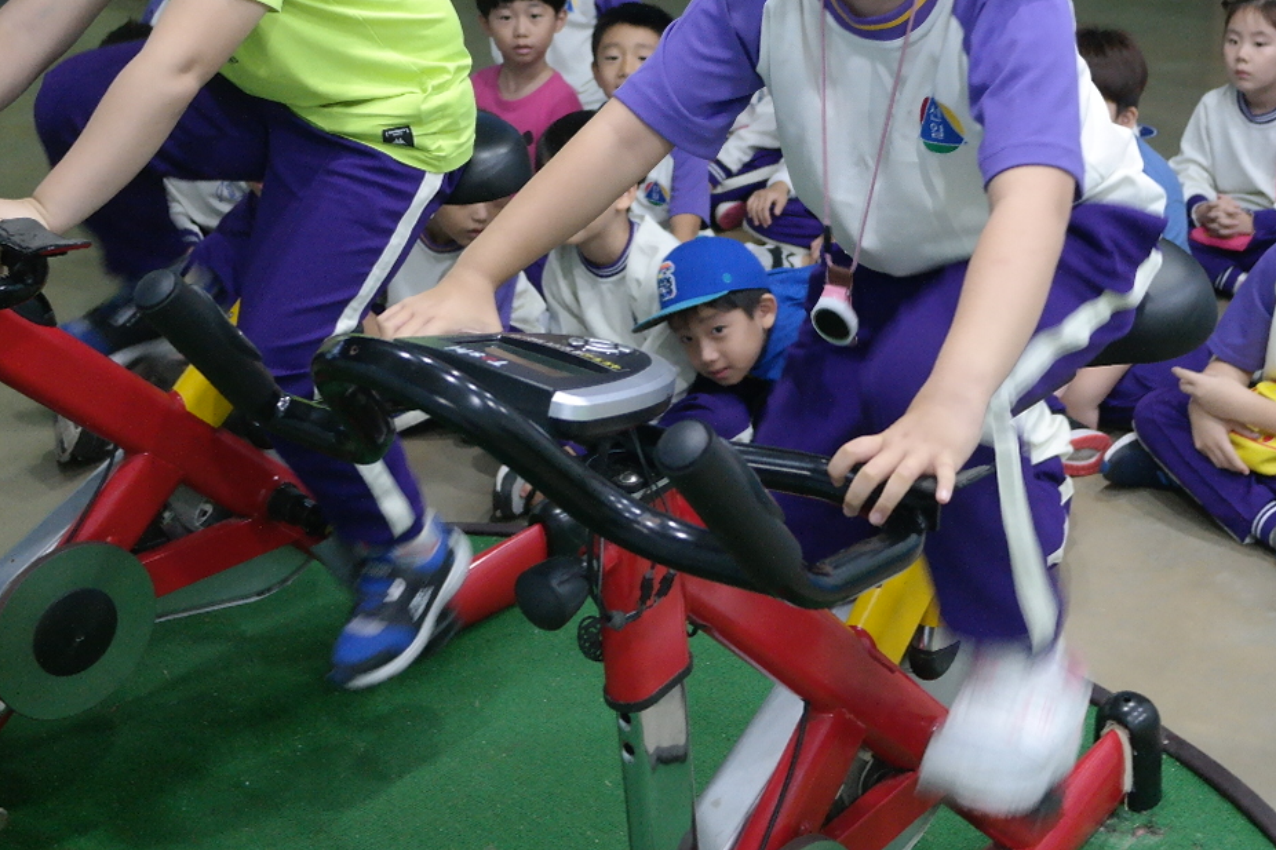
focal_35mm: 56
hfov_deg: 35.5
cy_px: 107
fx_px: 1984
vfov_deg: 23.6
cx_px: 769
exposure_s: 1/40
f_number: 3.5
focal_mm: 20
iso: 800
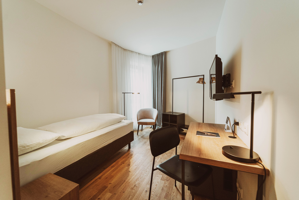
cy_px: 100
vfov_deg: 81.2
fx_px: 116
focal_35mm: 14
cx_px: 150
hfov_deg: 104.3
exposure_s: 1/125
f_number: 4.5
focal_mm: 14
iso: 800
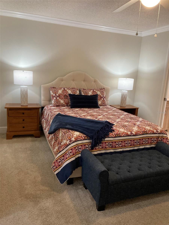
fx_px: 182
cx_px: 84
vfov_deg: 63.4
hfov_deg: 49.7
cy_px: 112
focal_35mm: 28
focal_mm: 3.99
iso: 200
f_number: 1.8
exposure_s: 1/60
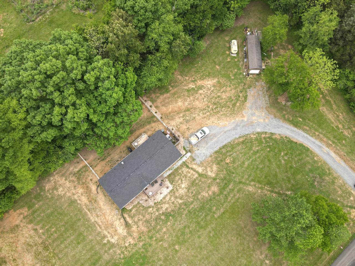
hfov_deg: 71.6
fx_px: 246
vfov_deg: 56.8
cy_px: 133
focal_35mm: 24
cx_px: 178
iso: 100
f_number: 2.8
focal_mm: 4.5
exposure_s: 1/90
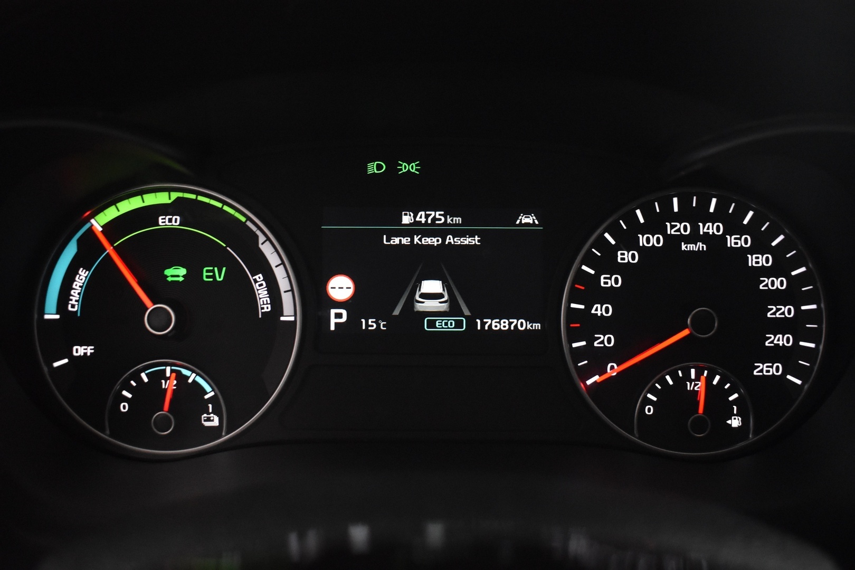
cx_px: 428
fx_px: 855
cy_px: 285
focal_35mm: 36
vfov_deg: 36.9
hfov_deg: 53.1
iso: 3200
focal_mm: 24
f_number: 3.8
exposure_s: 1/25
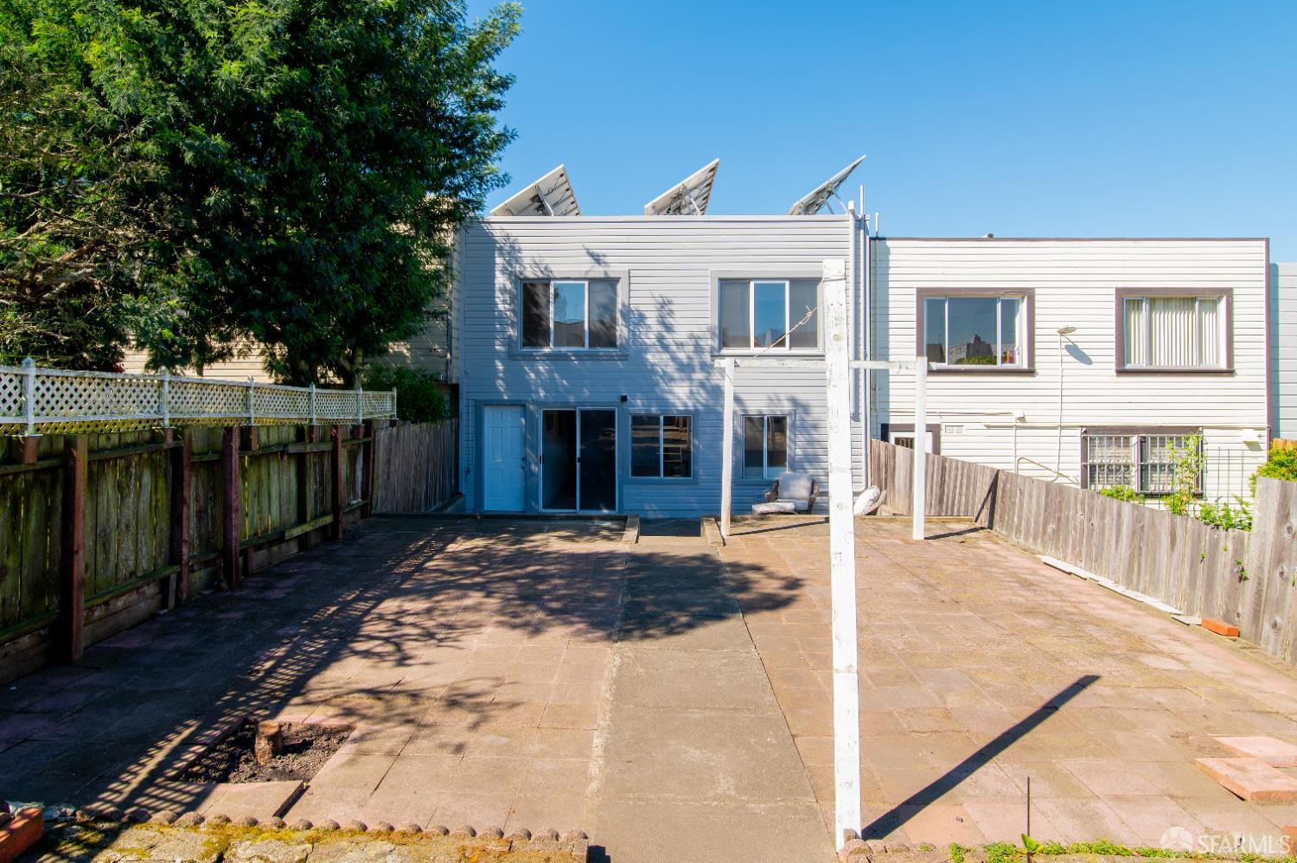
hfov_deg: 90.0
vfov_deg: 67.3
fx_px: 648
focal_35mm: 18
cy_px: 432
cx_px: 648
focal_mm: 18
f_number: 10
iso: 100
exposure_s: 1/60
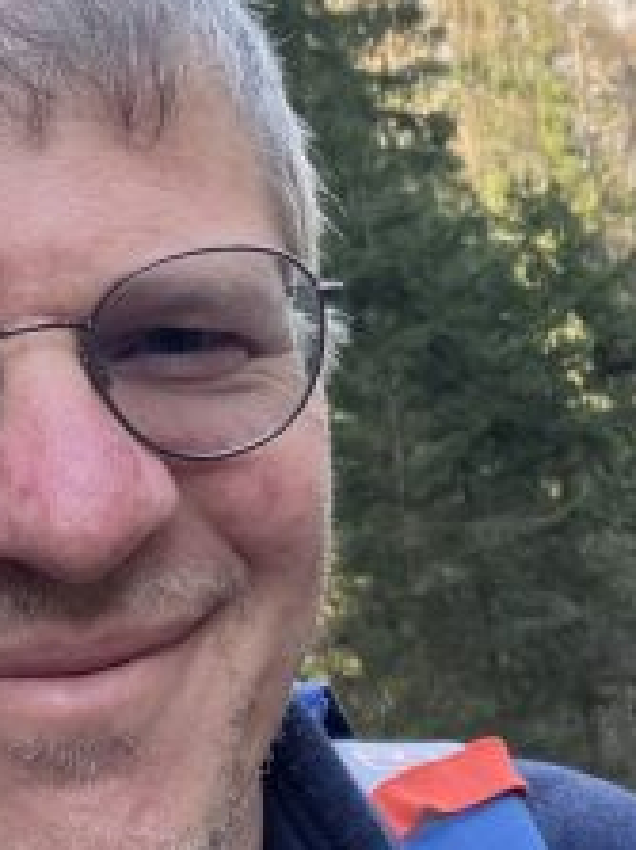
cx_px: 236
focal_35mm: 75
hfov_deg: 19.6
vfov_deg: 26.0
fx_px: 1839
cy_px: 419
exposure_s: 1/162
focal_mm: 2.9
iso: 20
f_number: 2.2
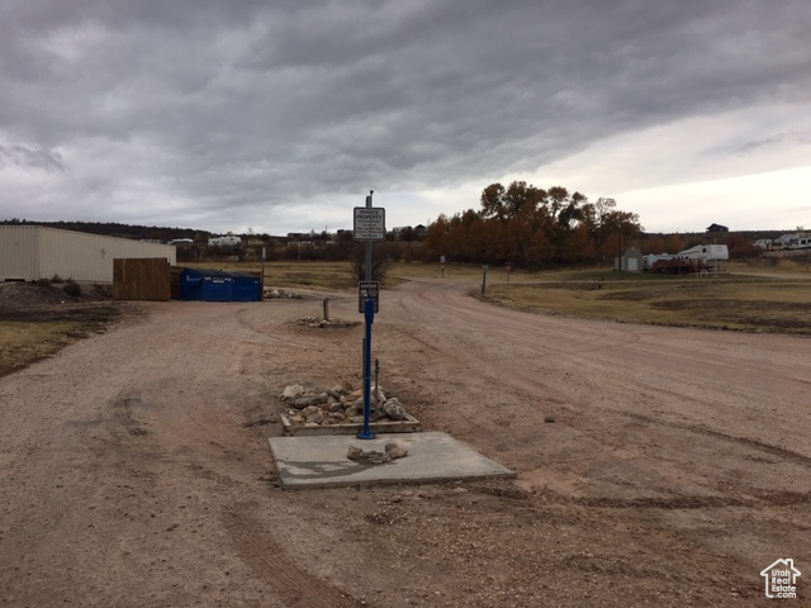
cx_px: 406
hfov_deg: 61.7
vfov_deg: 48.2
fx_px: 679
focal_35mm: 29
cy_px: 304
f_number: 2.2
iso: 25
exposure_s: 1/394
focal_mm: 4.15
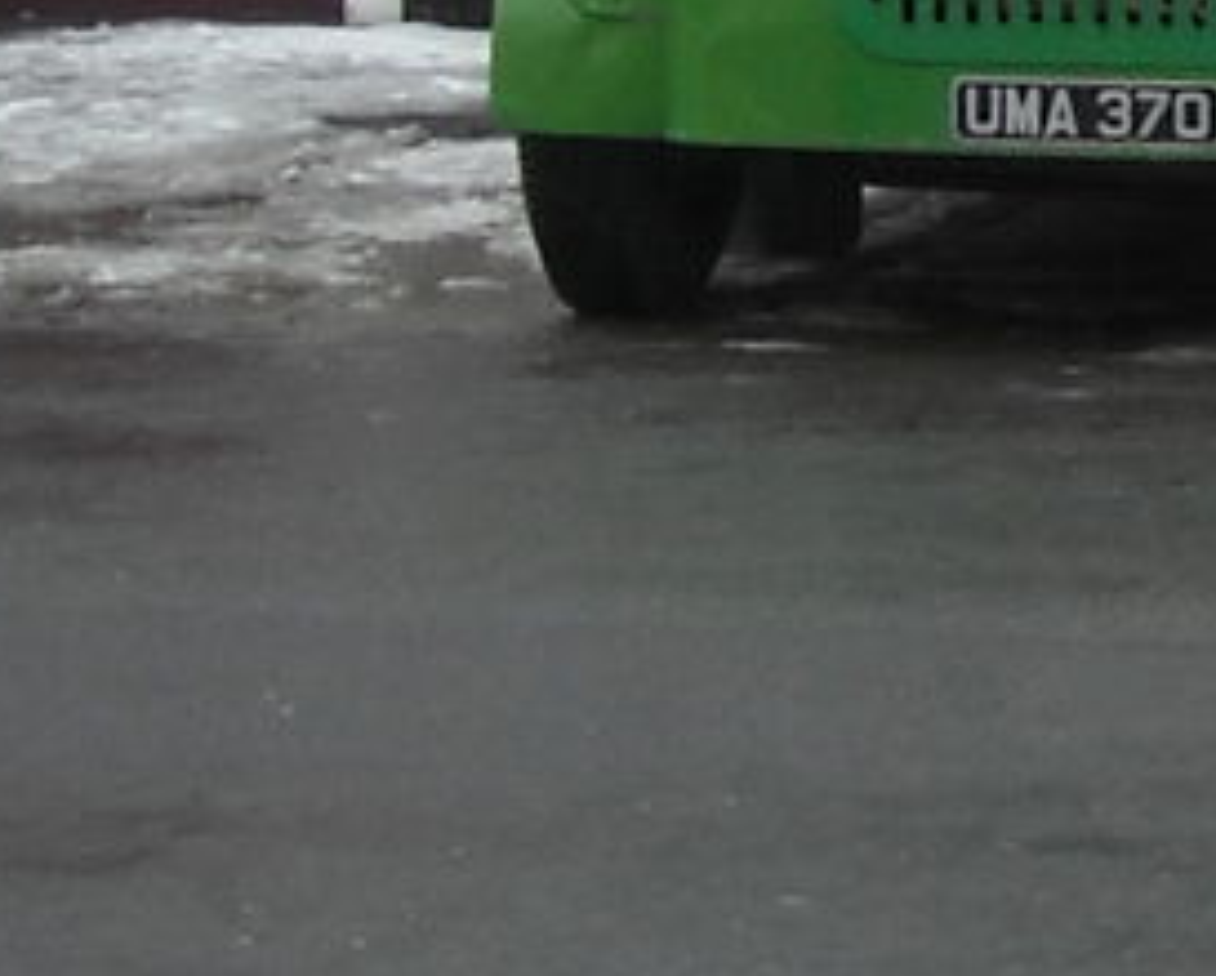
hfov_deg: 8.8
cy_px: -691
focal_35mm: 200
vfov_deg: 7.5
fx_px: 7206
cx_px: 2788
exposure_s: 1/96
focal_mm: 5.7
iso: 64
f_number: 2.8
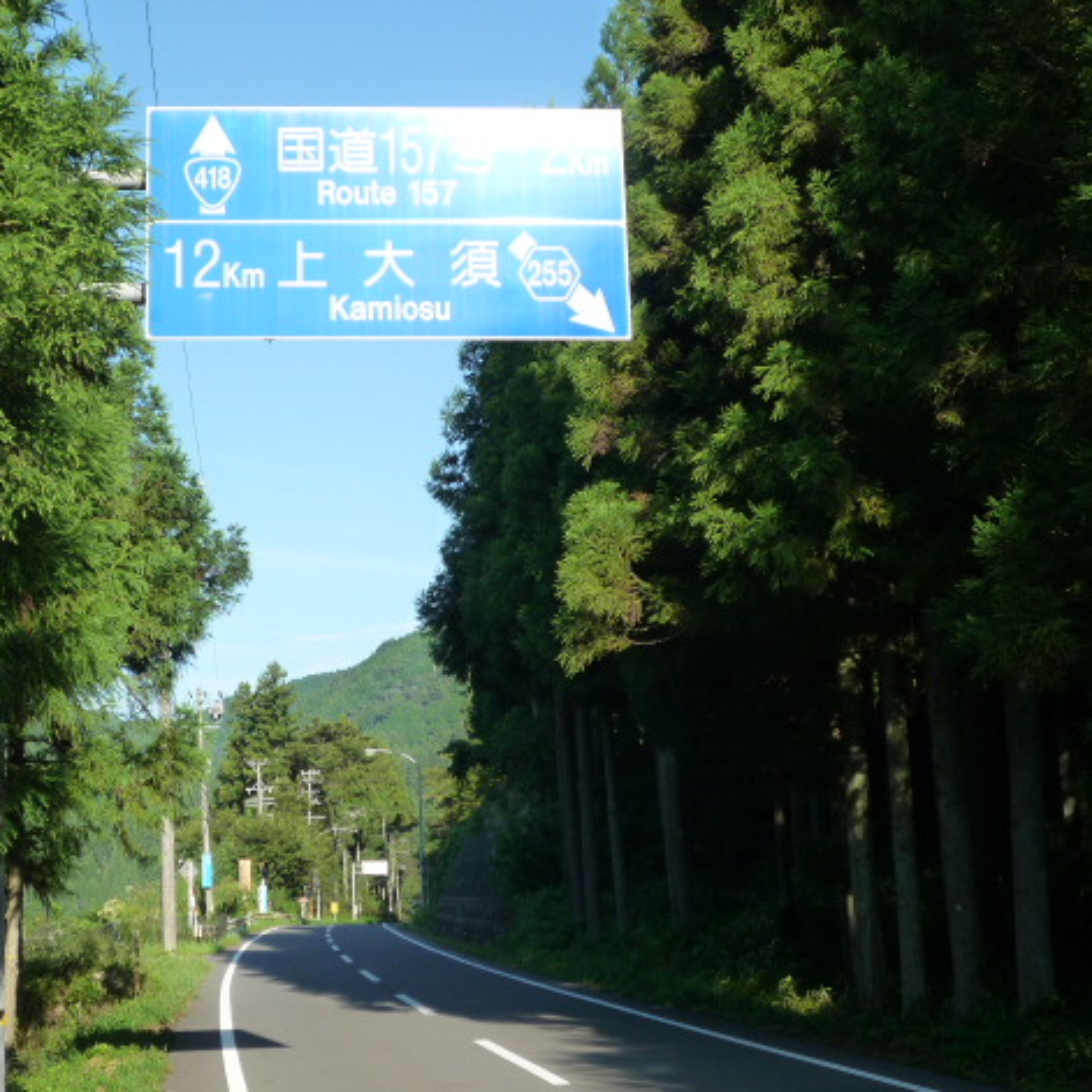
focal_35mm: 60
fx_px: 2141
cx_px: 352
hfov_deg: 28.4
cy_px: 543
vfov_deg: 28.6
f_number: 4.3
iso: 160
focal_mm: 8.8
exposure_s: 1/400
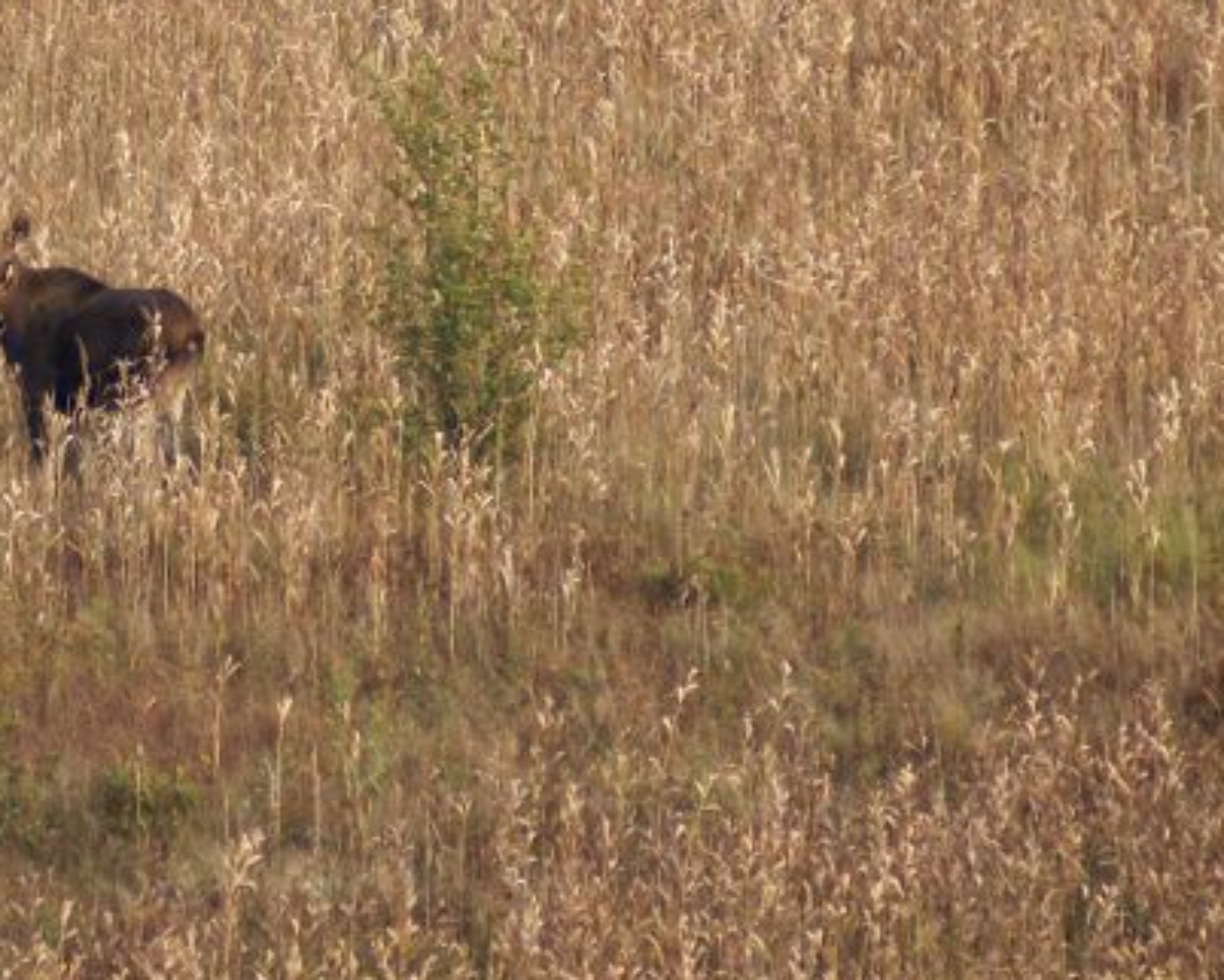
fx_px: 39034
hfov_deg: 1.8
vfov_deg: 1.4
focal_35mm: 1077
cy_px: 236
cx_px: 225
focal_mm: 300
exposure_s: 1/250
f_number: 5.6
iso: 400
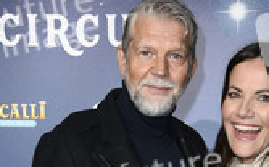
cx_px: 192
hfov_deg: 16.4
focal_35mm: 127
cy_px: 271
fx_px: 930
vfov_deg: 9.9
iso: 1250
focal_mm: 52
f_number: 5.6
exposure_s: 1/250
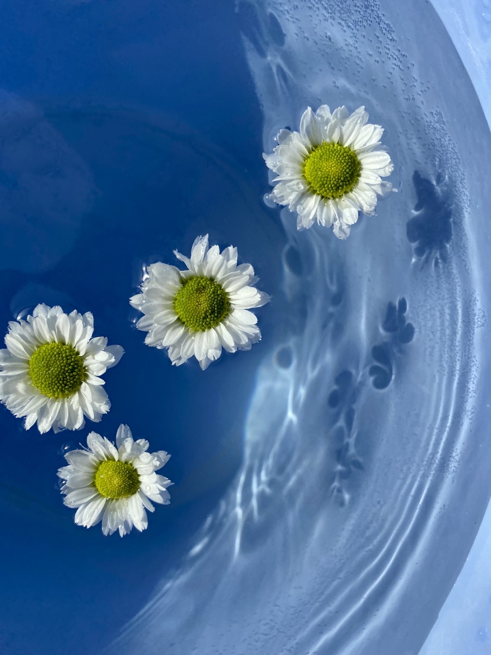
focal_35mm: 26
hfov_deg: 53.1
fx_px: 492
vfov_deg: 67.3
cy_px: 328
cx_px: 246
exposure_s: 1/2967
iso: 32
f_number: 1.8
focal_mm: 4.25
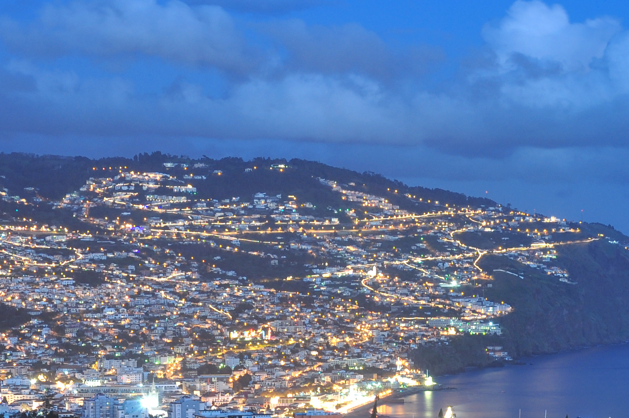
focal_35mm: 116
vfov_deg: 11.7
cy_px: 347
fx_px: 2024
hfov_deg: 17.5
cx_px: 495
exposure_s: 15
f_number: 10
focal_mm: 34
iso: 160
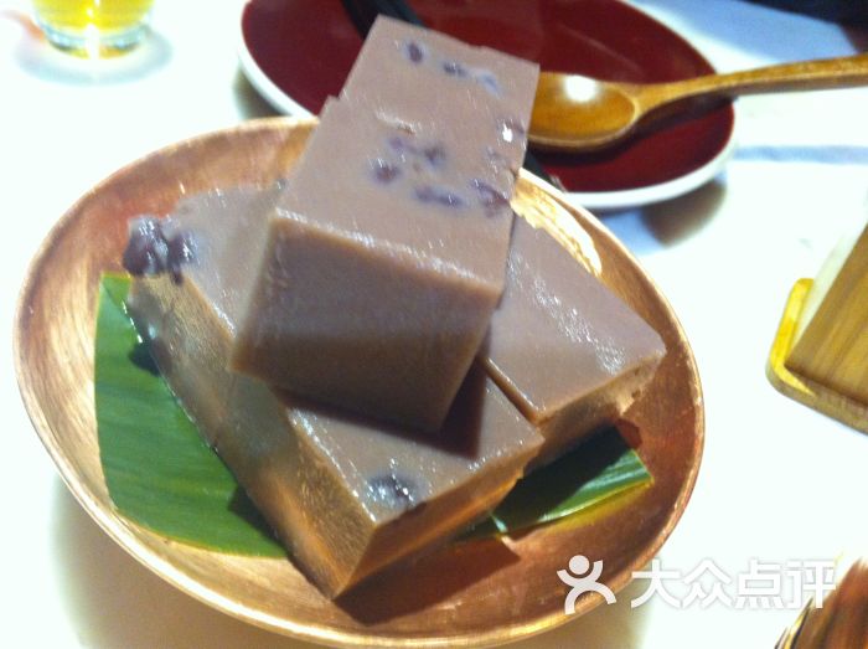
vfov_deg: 40.6
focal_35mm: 35
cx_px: 434
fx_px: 876
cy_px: 324
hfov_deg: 52.7
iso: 400
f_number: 2.8
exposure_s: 1/15
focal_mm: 3.85
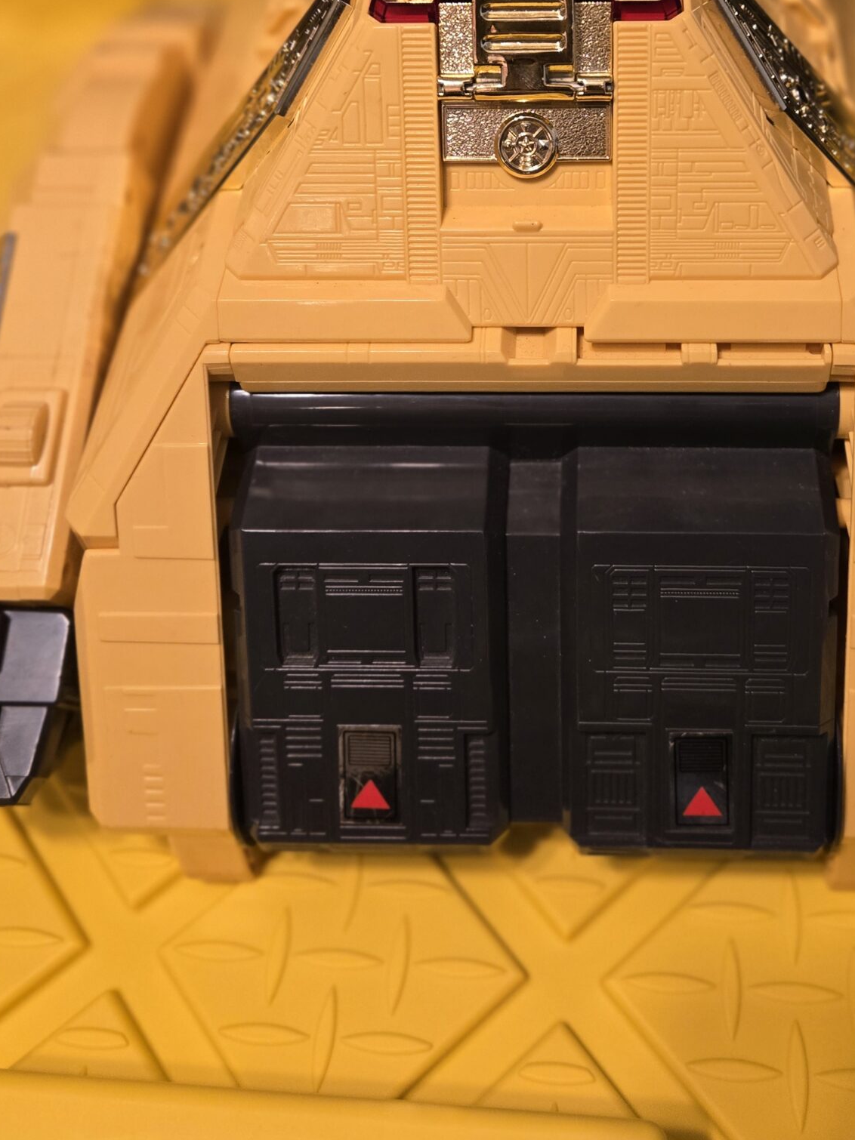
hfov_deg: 36.5
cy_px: 283
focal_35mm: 39
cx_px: 561
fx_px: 1285
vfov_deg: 46.1
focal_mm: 5.4
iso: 250
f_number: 1.8
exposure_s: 1/120
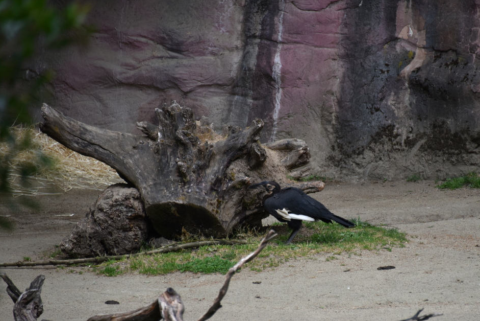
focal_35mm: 408
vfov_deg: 3.4
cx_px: 293
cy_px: 196
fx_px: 5441
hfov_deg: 5.1
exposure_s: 1/640
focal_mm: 300
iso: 360
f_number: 5.6
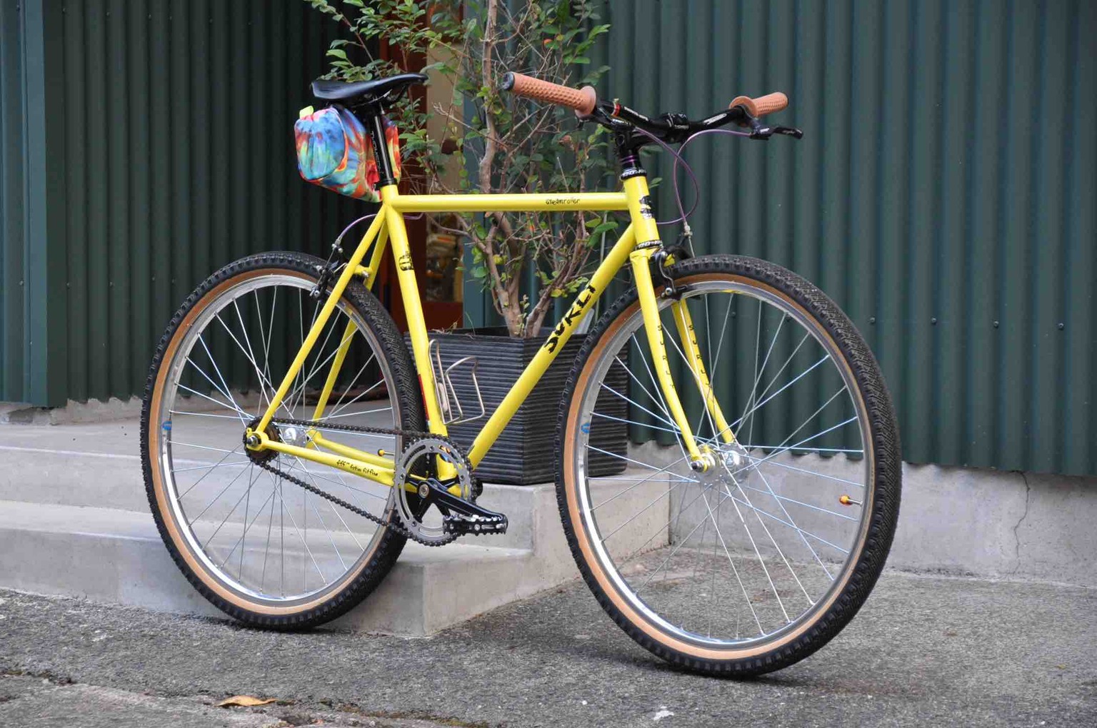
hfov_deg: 18.2
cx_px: 548
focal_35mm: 112
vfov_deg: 12.1
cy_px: 364
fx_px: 3424
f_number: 5.3
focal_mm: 75
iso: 720
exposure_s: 1/60
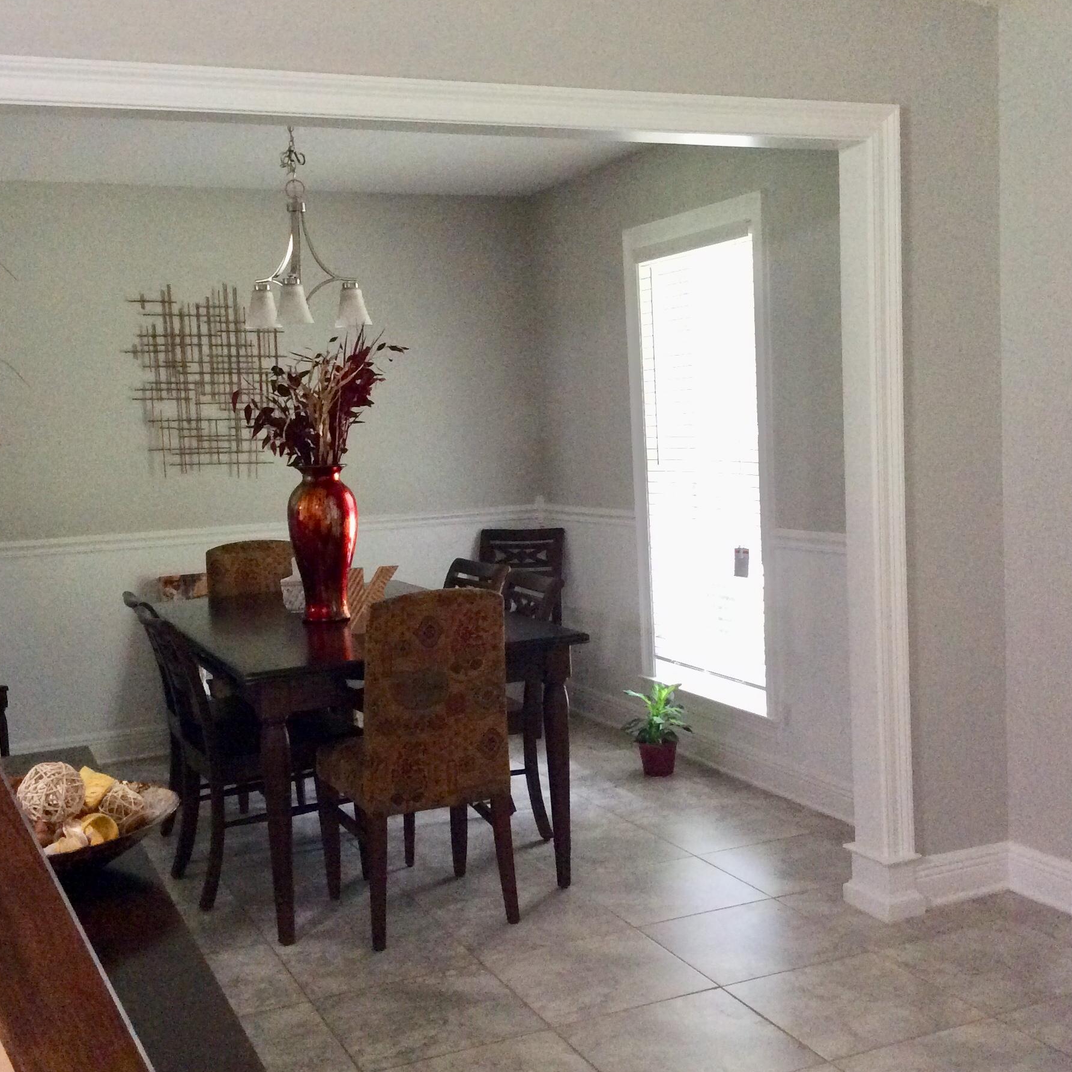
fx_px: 1437
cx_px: 553
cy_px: 545
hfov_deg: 40.9
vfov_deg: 40.9
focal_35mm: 41
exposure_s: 1/24
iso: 250
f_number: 2.4
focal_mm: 3.3
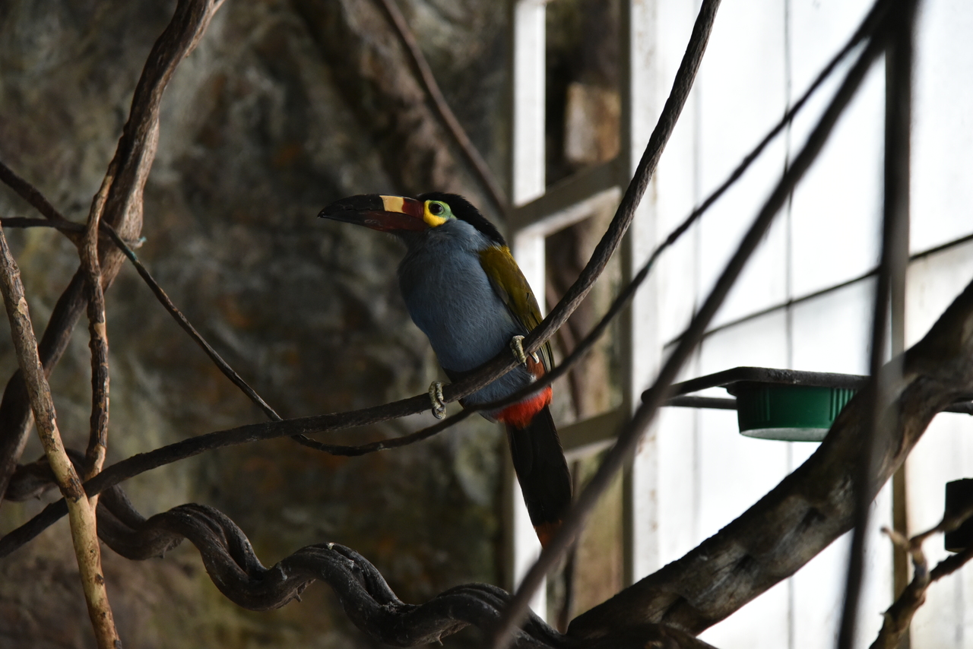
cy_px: 324
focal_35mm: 120
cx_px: 486
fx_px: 3244
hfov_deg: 17.1
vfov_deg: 11.4
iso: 3200
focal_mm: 120
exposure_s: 1/250
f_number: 4
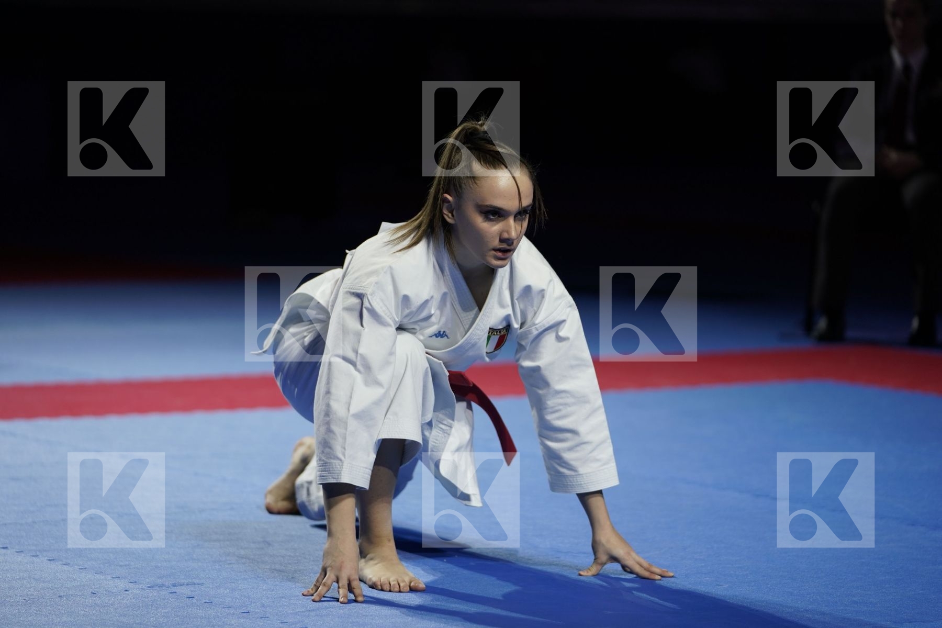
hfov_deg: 15.0
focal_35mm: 137
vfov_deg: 10.0
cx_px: 471
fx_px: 3585
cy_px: 314
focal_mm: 137
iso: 400
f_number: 2.8
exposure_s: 1/500
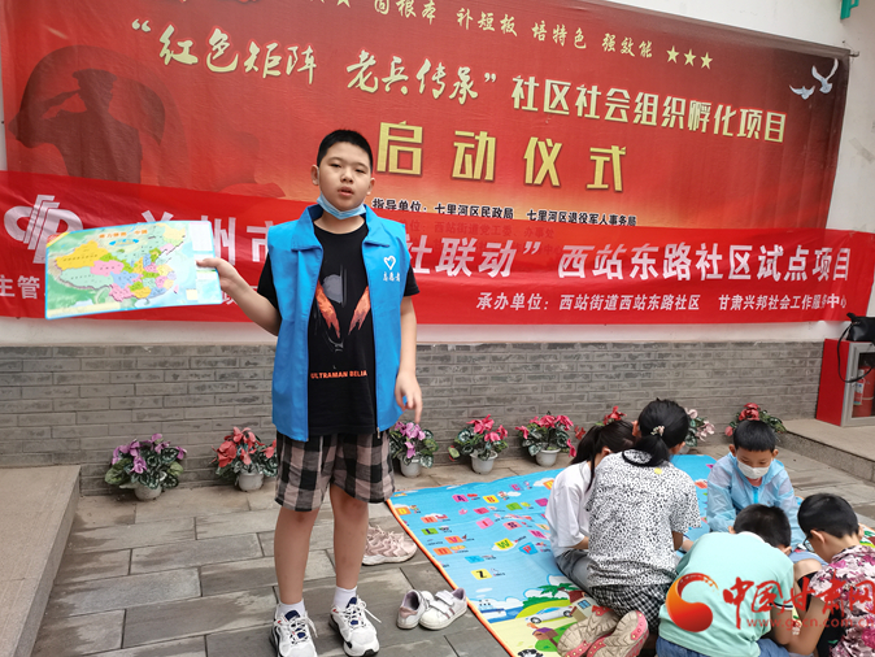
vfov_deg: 51.4
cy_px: 334
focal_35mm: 27
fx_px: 683
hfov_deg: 65.3
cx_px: 449
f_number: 1.8
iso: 200
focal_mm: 5.58
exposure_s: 1/60
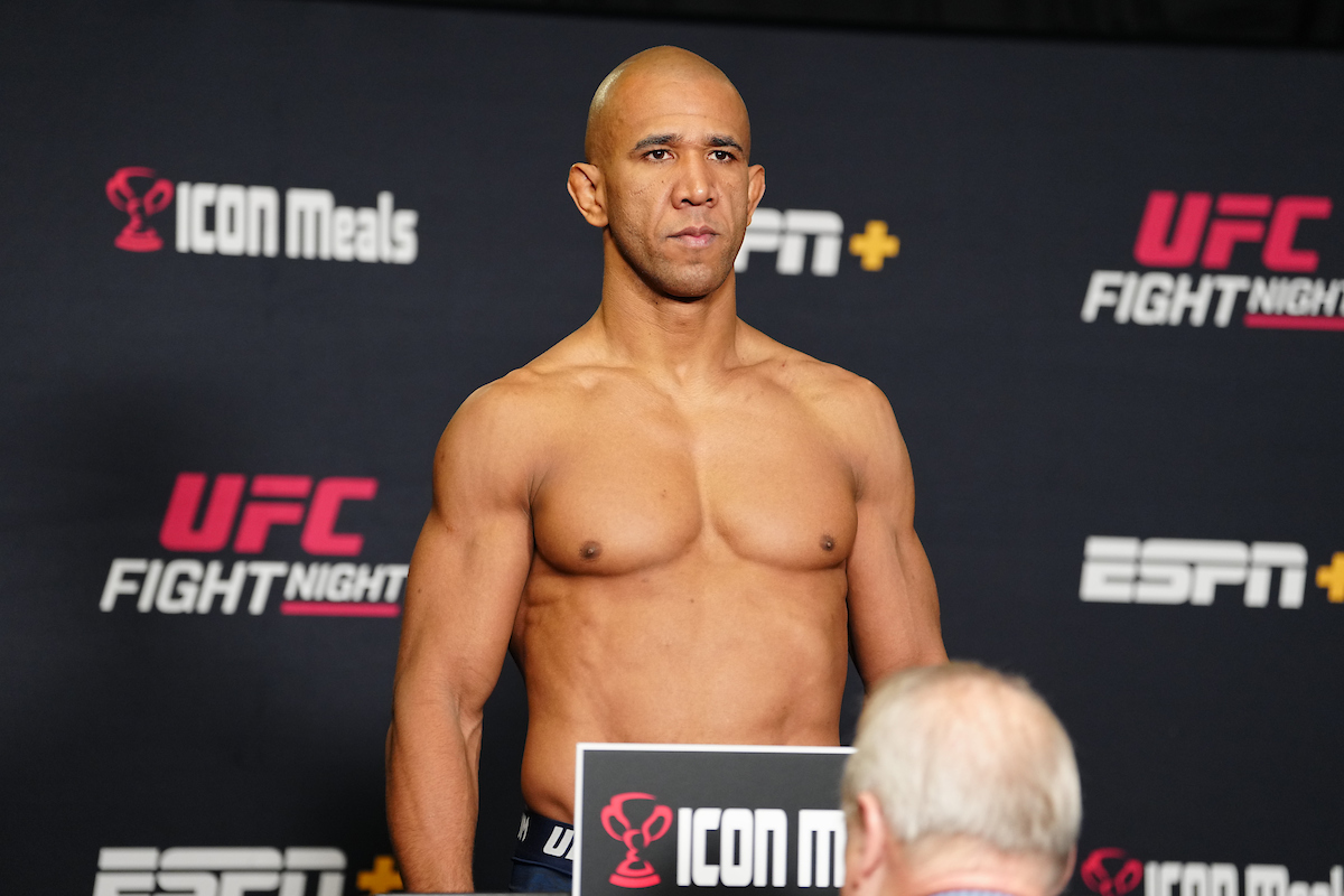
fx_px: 4666
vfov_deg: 11.0
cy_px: 448
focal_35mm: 125
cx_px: 672
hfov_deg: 16.4
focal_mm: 125
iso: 2000
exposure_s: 1/320
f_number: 2.8
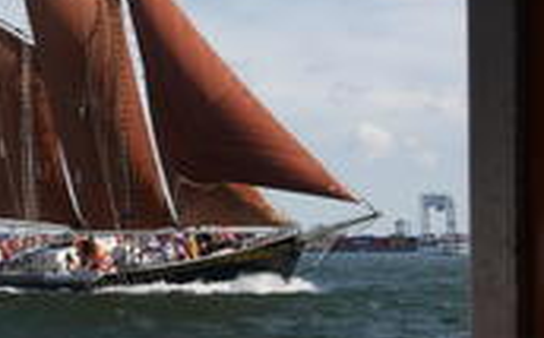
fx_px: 1481
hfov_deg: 20.7
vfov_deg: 13.0
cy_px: 85
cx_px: 174
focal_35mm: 100
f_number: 11
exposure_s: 1/250
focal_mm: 18
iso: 200
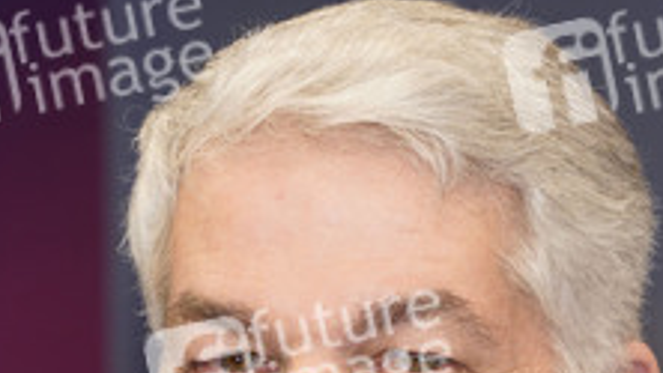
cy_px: 510
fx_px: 2655
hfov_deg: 14.2
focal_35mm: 151
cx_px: 385
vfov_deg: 7.9
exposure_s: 1/160
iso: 2000
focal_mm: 80
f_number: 5.6
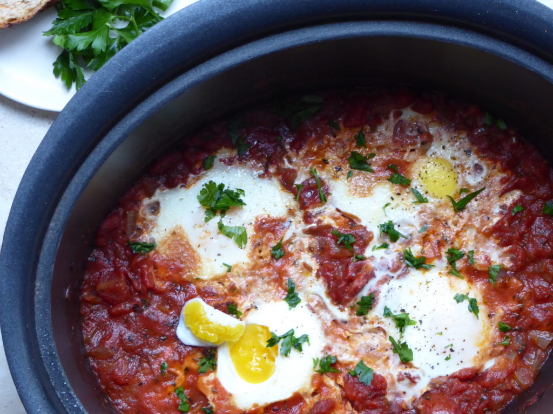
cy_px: 207
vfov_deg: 10.7
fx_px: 2205
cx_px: 276
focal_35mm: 138
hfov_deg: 14.3
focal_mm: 22.3
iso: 400
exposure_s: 1/8
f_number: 5.2
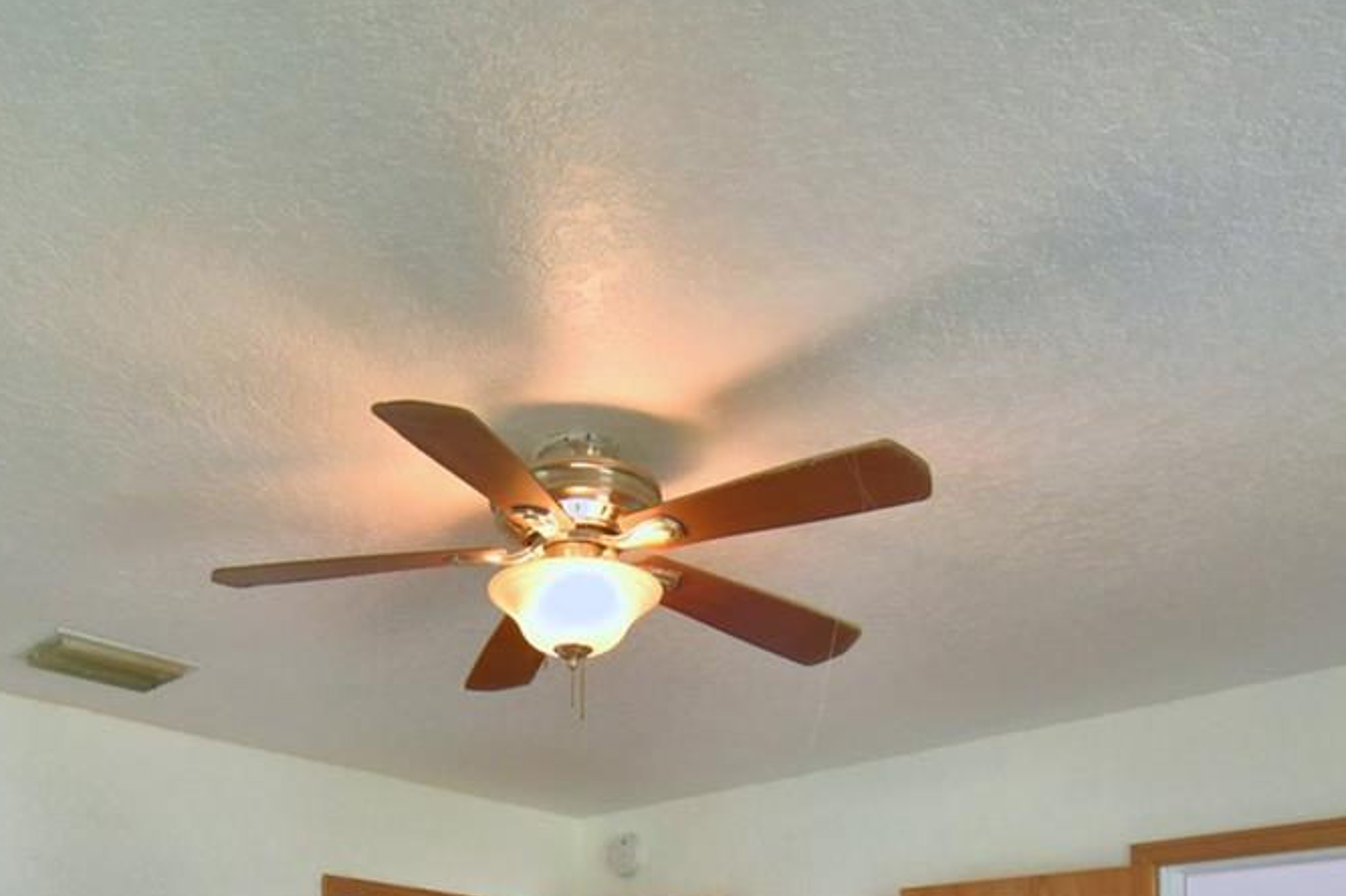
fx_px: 1345
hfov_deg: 52.5
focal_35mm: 36
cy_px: 1017
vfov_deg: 31.9
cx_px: 490
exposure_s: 1/125
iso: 360
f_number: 4.5
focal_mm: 10
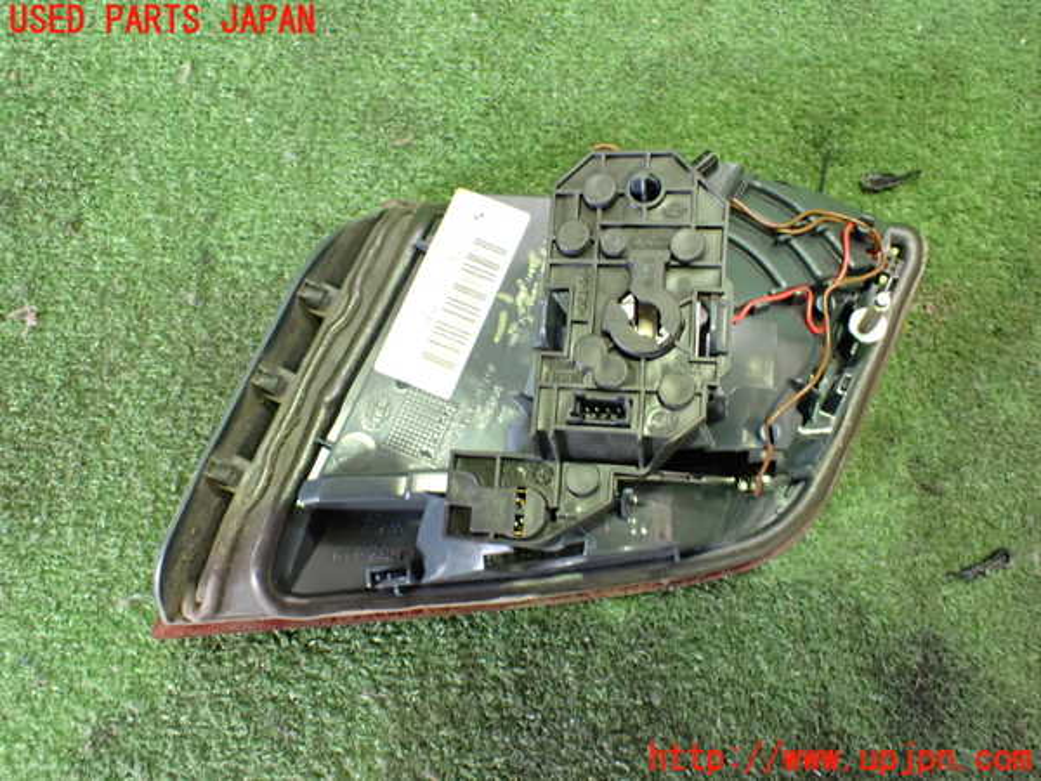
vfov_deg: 46.8
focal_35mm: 30
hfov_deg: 60.0
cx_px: 520
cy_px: 390
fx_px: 902
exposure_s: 1/30
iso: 800
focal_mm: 5.4
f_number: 2.3
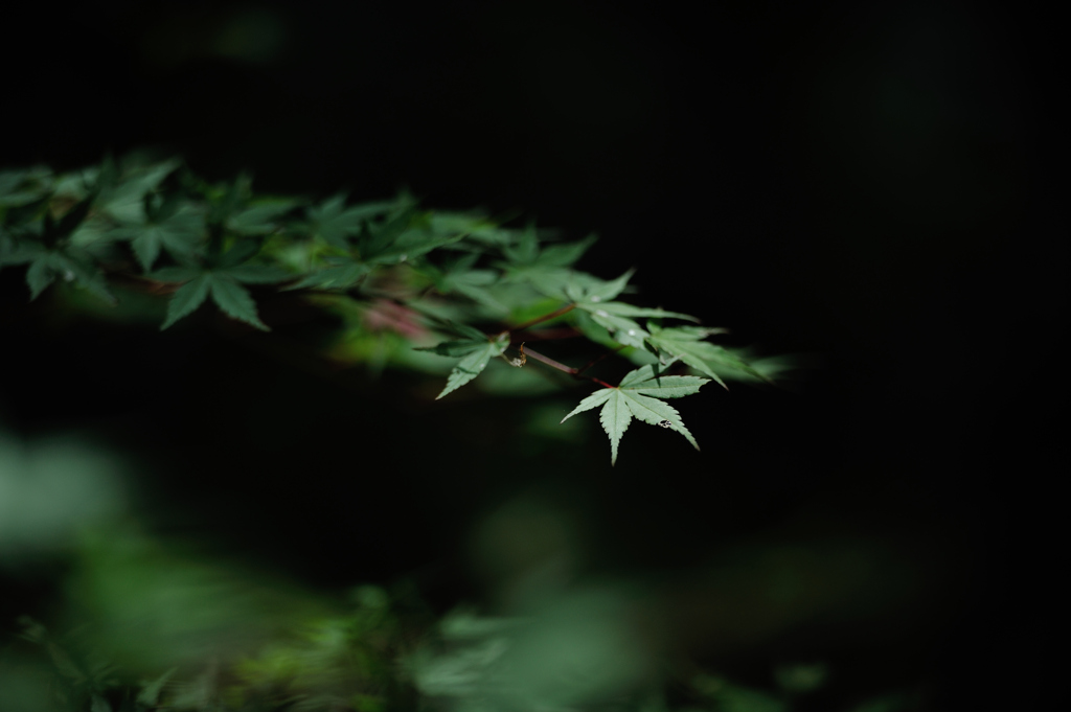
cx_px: 536
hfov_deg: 10.3
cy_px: 356
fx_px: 5945
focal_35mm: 200
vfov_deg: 6.9
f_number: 2.8
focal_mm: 200
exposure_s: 1/8000
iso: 200
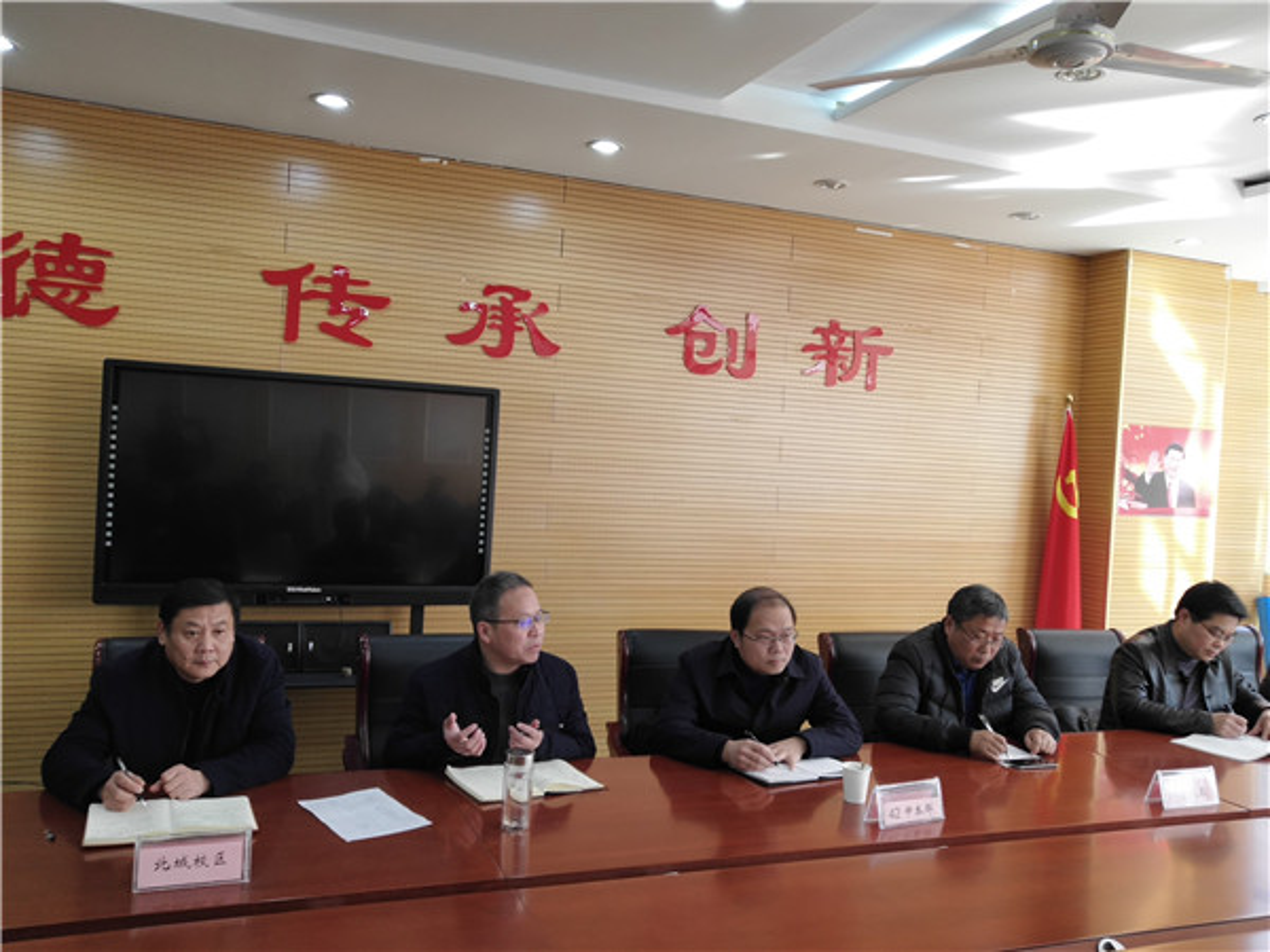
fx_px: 1211
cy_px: 476
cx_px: 635
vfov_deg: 42.9
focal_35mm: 33
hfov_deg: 55.4
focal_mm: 3.95
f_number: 1.8
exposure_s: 1/100
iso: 255
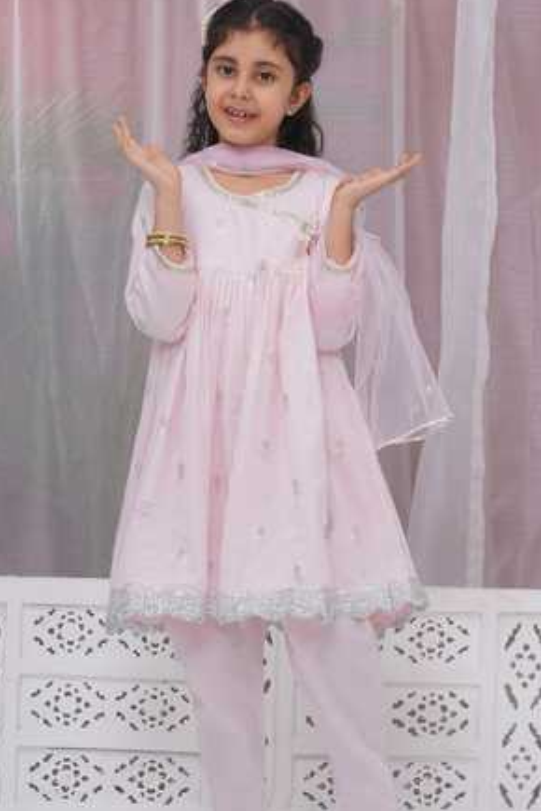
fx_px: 2772
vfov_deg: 16.6
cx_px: 259
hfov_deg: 11.1
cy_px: 447
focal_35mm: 123
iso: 500
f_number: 20
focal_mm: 102
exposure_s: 1/125
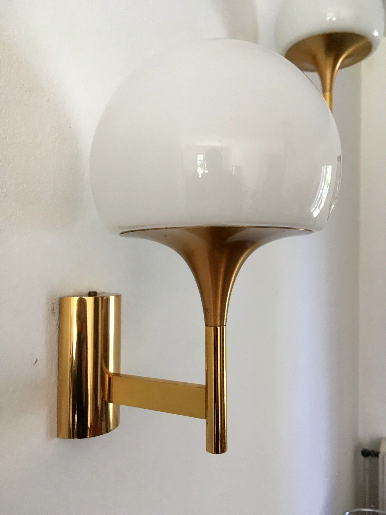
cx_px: 193
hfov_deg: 48.2
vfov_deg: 61.7
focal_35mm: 29
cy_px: 258
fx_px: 431
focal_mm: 4.15
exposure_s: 1/33
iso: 40
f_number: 2.2
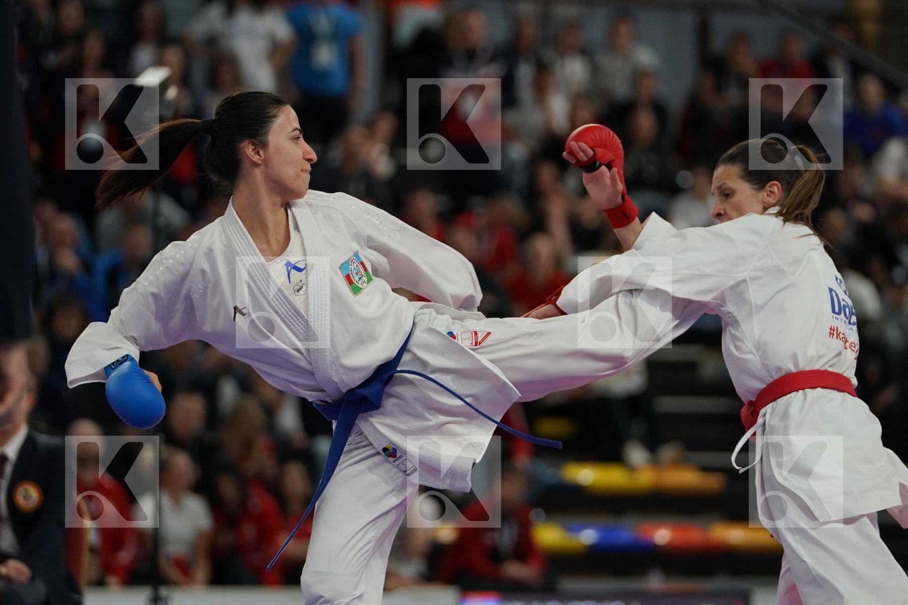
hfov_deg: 8.8
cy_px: 302
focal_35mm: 234
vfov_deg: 5.9
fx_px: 5902
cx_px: 454
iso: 1250
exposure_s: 1/1000
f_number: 2.8
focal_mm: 156
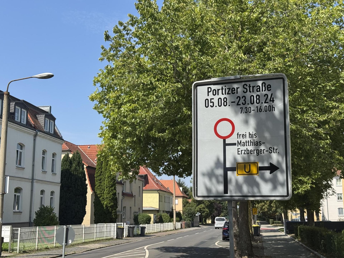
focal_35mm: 48
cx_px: 172
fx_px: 477
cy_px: 129
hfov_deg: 39.7
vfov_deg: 30.3
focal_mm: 6.76
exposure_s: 1/3096
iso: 64
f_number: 1.78
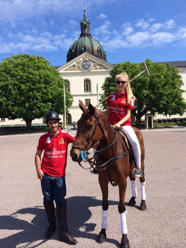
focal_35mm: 30
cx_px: 93
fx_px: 215
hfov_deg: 46.8
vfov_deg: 60.0
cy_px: 124
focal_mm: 4.12
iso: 40
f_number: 2.2
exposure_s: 1/2053
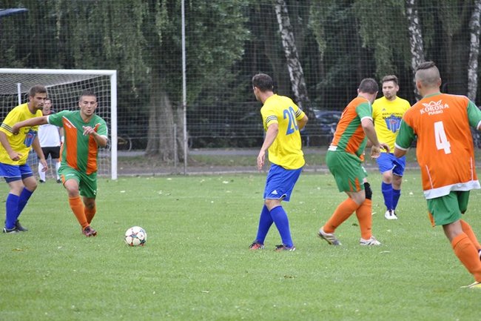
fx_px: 2504
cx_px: 240
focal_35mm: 188
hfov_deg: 11.0
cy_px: 160
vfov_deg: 7.3
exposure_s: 1/400
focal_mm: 125
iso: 800
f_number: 4.8
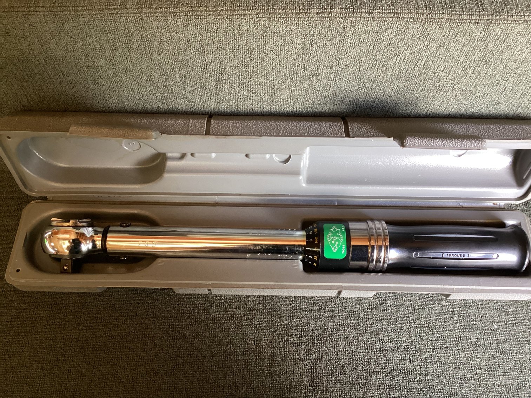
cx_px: 266
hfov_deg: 58.3
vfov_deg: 45.4
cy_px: 199
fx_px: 476
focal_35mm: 31
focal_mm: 3.3
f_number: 2.4
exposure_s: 1/50
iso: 320
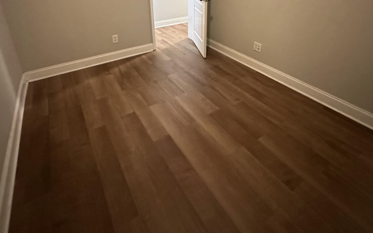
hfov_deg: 82.3
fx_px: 213
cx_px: 189
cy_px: 37
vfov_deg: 52.4
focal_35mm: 21
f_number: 2.2
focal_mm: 2.22
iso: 1000
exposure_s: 1/60
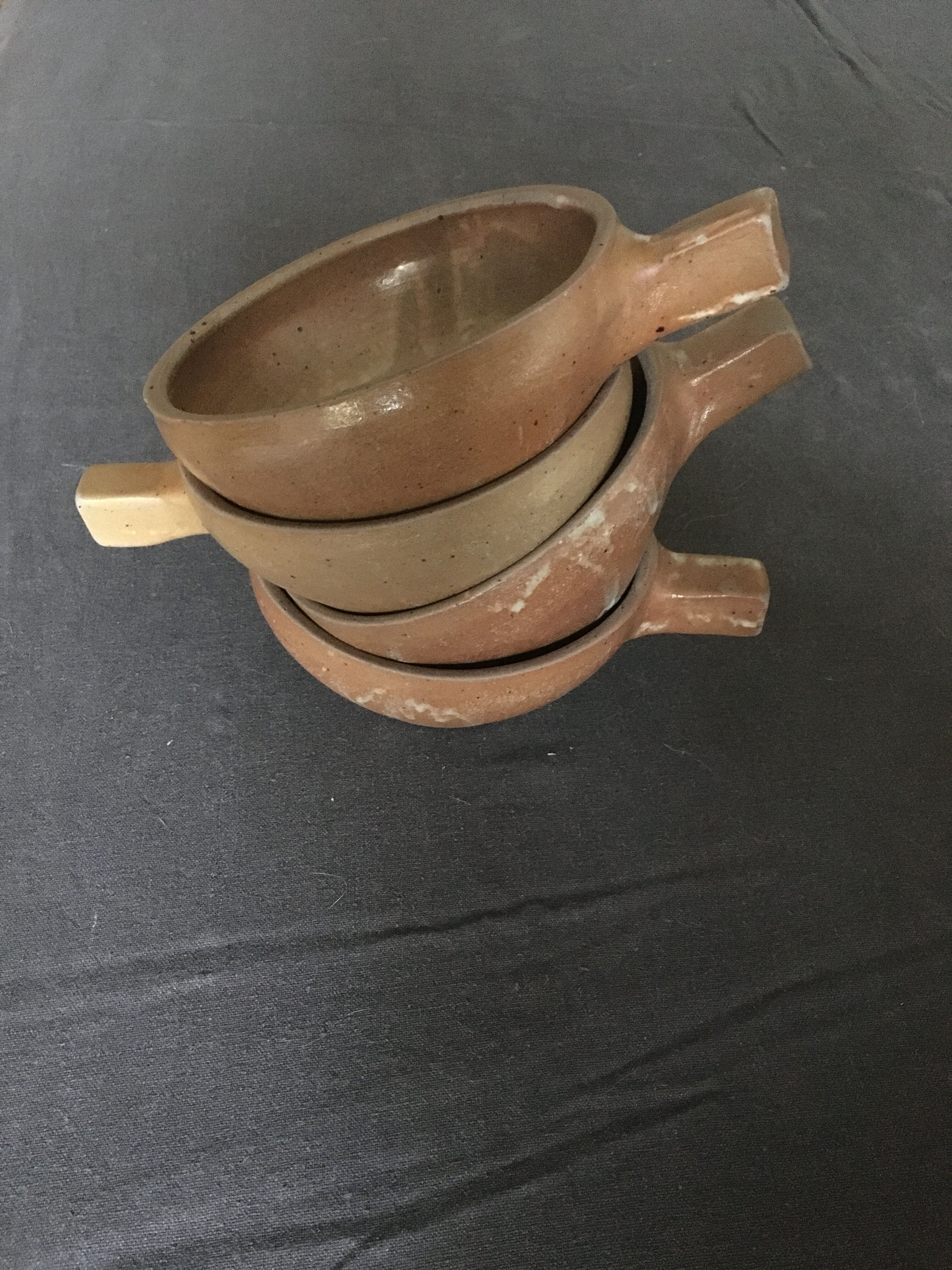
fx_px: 1063
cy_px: 635
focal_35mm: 29
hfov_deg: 48.2
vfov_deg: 61.7
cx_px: 476
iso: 1000
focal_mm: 4.15
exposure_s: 1/17
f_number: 2.2
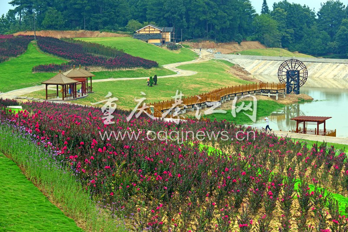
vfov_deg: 13.4
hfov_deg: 20.0
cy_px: 116
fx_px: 986
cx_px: 174
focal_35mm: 102
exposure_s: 1/250
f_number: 6.3
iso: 320
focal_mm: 102
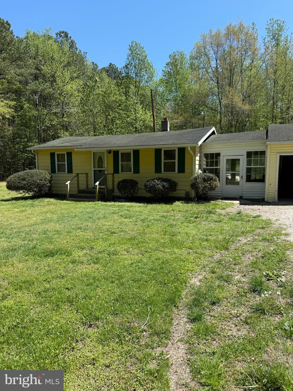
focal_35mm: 24
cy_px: 196
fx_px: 271
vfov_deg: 71.6
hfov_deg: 56.8
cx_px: 146
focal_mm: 6.76
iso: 80
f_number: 1.78
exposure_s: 1/2611
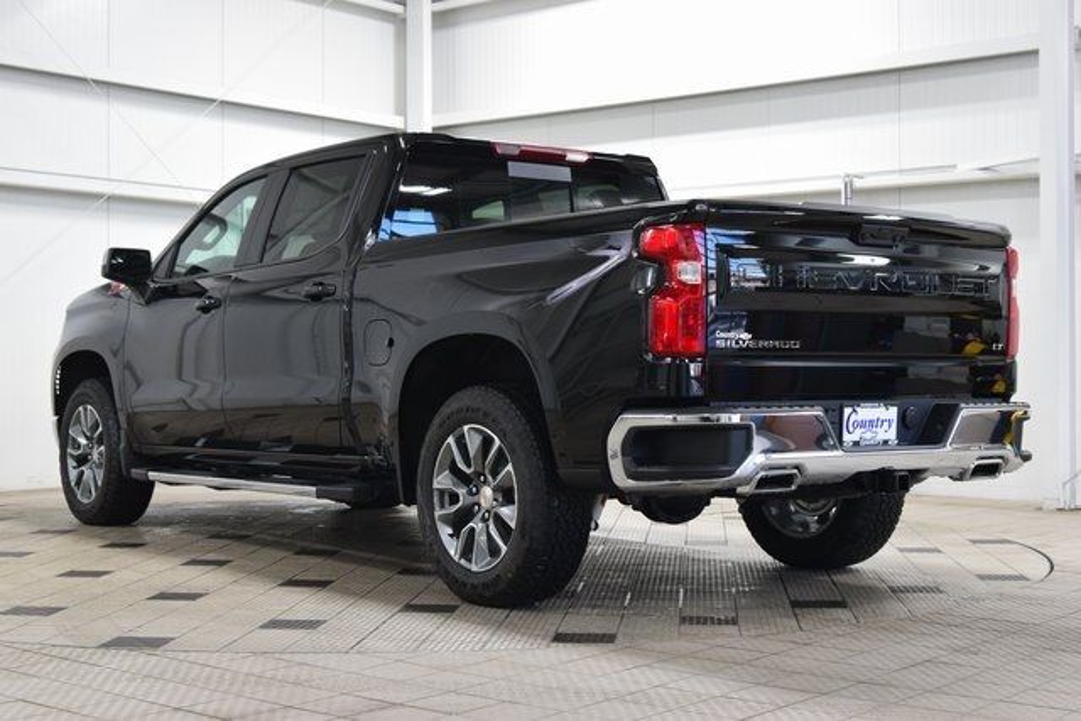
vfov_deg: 25.1
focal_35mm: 54
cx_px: 540
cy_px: 360
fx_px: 1622
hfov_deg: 36.9
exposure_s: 1/60
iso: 1600
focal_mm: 36
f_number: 5
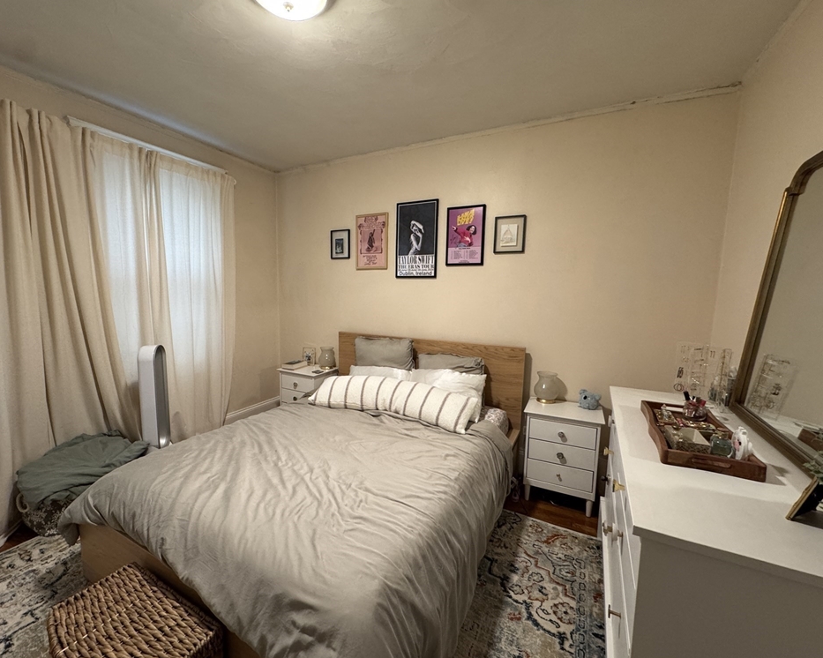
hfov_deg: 96.7
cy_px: 331
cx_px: 386
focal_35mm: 15
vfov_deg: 84.0
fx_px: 365
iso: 250
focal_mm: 2.22
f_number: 2.2
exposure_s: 1/60
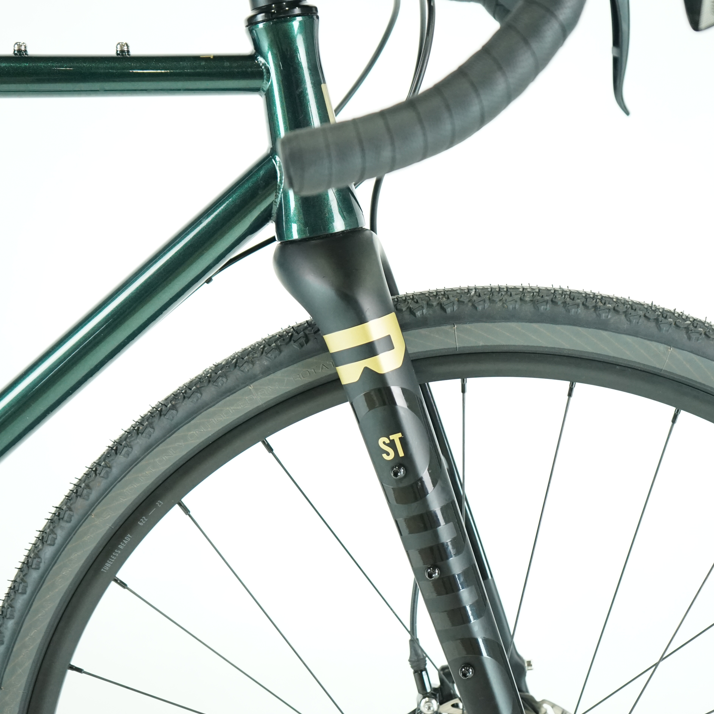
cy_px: 361
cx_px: 381
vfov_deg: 28.6
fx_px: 1400
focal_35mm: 60
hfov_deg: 28.6
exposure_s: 1/200
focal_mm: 45
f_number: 4.5
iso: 2500
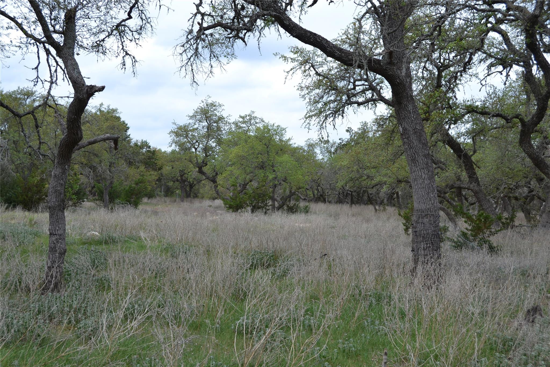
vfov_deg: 31.9
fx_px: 642
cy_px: 184
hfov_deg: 46.4
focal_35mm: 42
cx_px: 275
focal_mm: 28
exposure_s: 1/200
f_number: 7.1
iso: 100
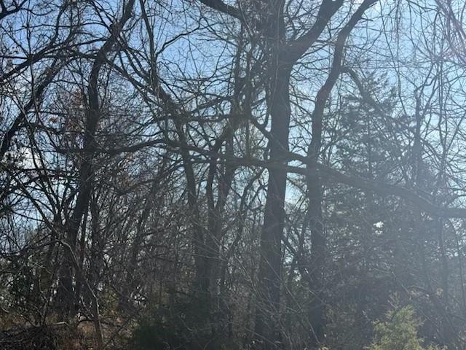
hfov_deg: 39.7
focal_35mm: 48
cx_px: 233
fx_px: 646
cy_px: 175
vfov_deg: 30.3
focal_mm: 6.76
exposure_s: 1/6024
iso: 80
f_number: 1.78
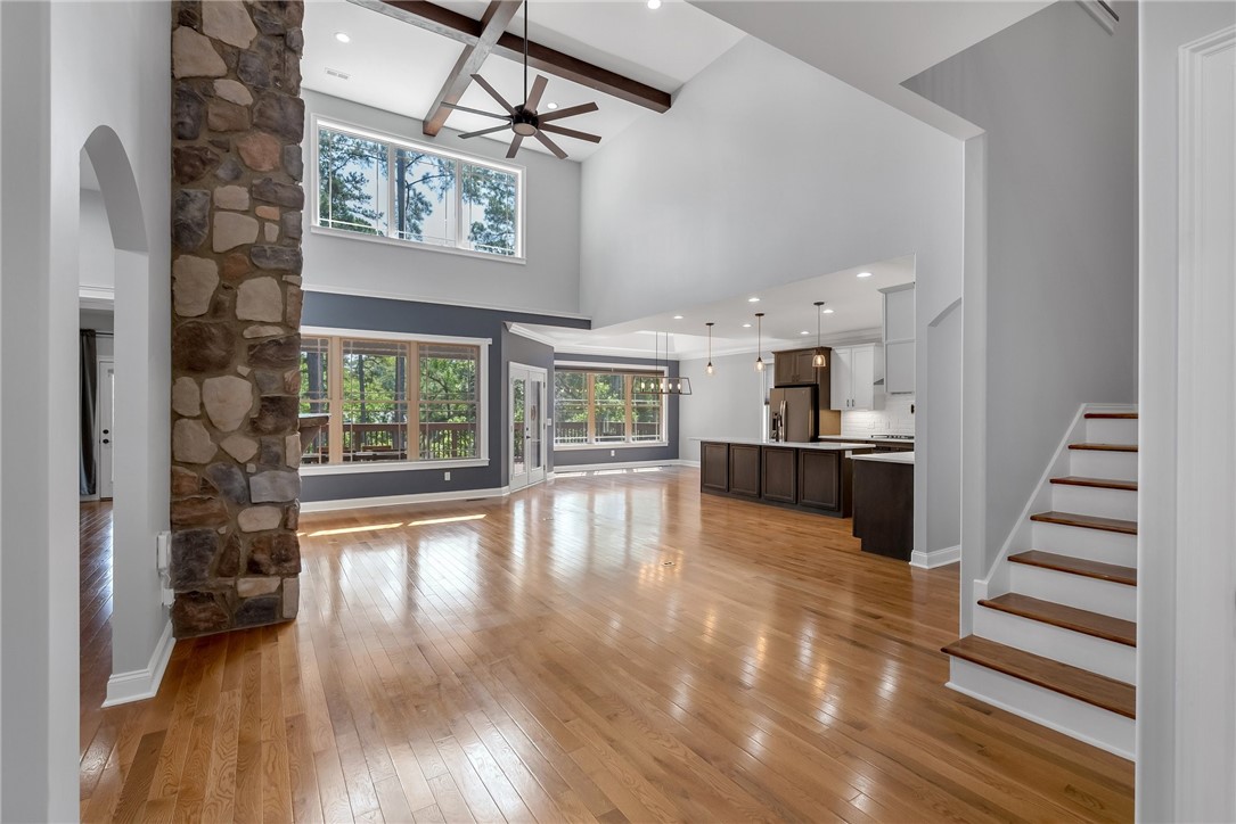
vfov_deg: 73.8
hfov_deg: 96.7
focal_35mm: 16
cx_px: 618
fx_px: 549
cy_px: 412
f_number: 8
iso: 400
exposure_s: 1/80
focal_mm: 16
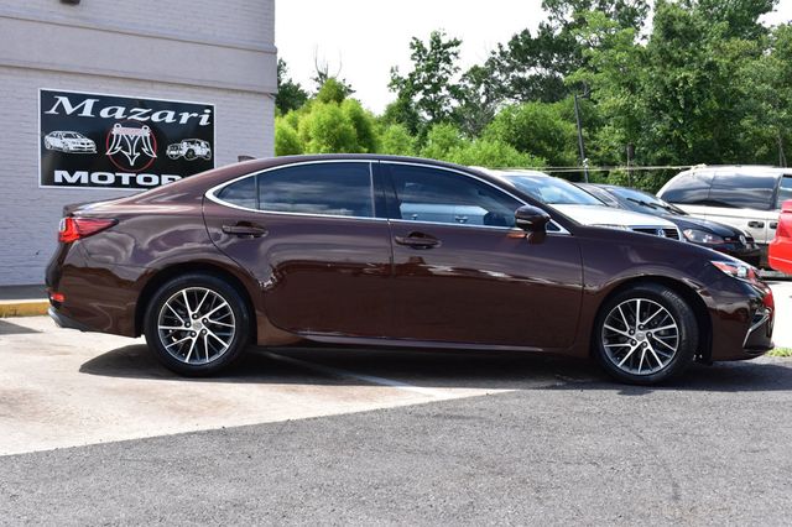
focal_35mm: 44
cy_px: 264
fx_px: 956
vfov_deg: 30.8
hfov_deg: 45.0
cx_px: 396
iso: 400
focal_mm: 29
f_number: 10
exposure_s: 1/320
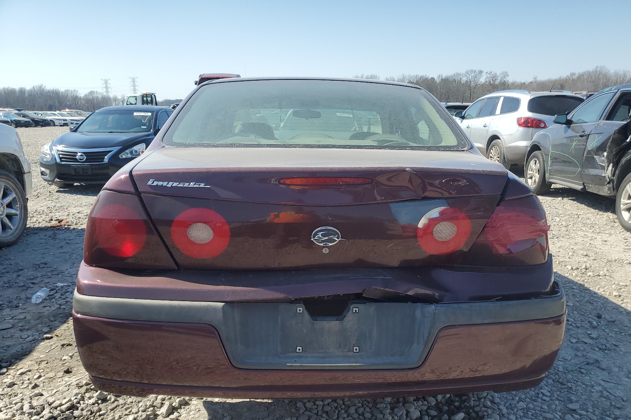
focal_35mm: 28
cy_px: 243
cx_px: 326
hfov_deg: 65.5
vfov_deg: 46.2
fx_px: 491
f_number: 1.5
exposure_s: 1/2500
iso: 50
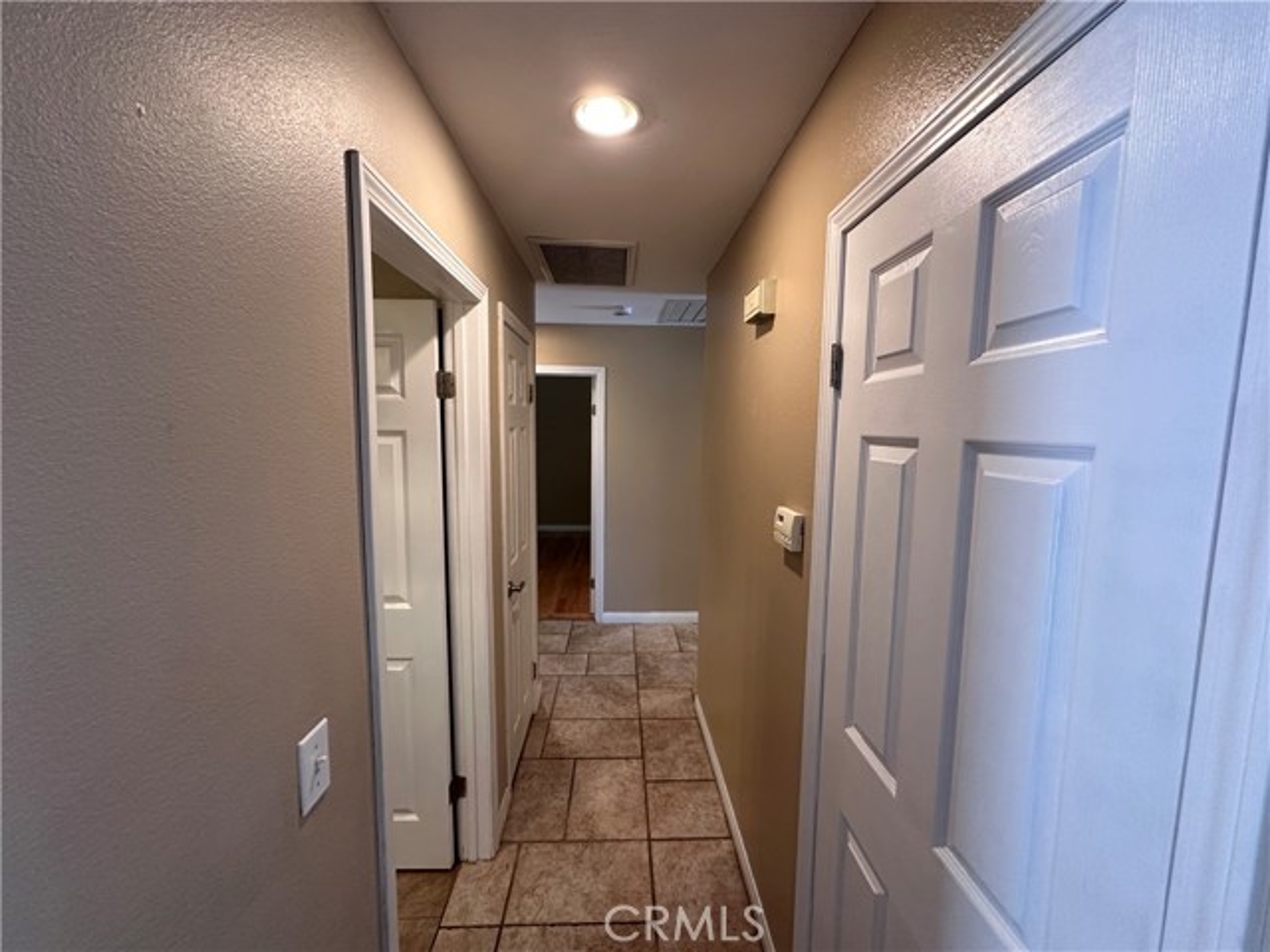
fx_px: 514
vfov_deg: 85.7
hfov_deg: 102.1
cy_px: 476
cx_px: 635
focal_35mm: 14
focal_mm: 2.22
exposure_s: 1/60
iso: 250
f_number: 2.2
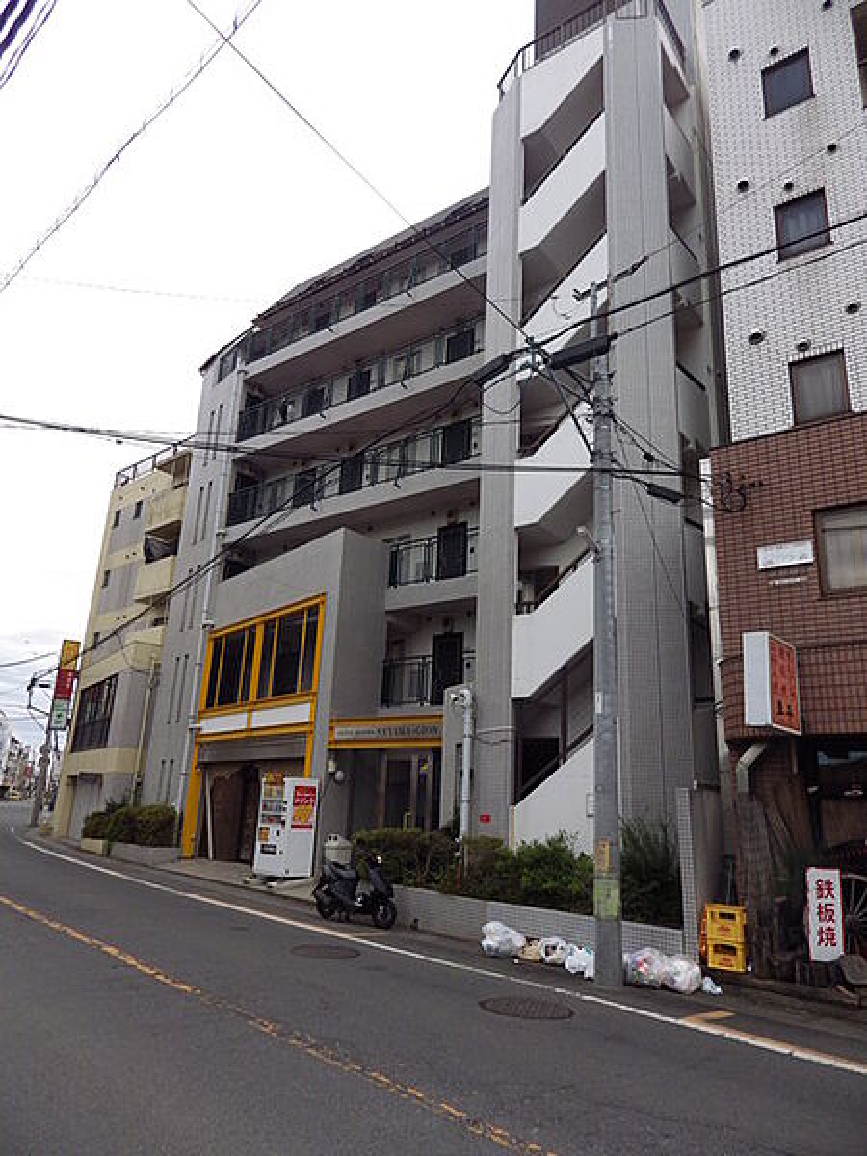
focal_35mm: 22
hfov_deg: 61.1
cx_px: 434
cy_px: 578
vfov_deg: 76.4
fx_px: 735
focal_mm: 4
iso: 100
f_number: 3.1
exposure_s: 1/250
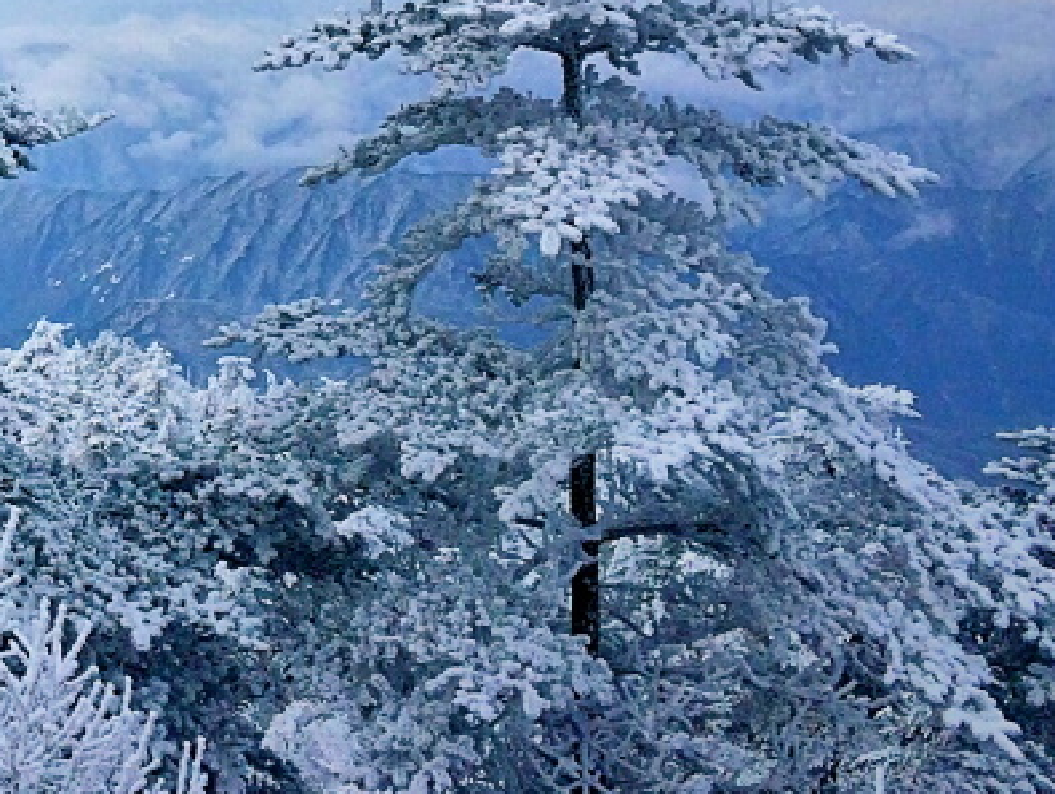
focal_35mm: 88
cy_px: -243
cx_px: -374
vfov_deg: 15.9
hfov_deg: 20.1
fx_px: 2684
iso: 32
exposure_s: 1/2933
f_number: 2.2
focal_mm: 4.15
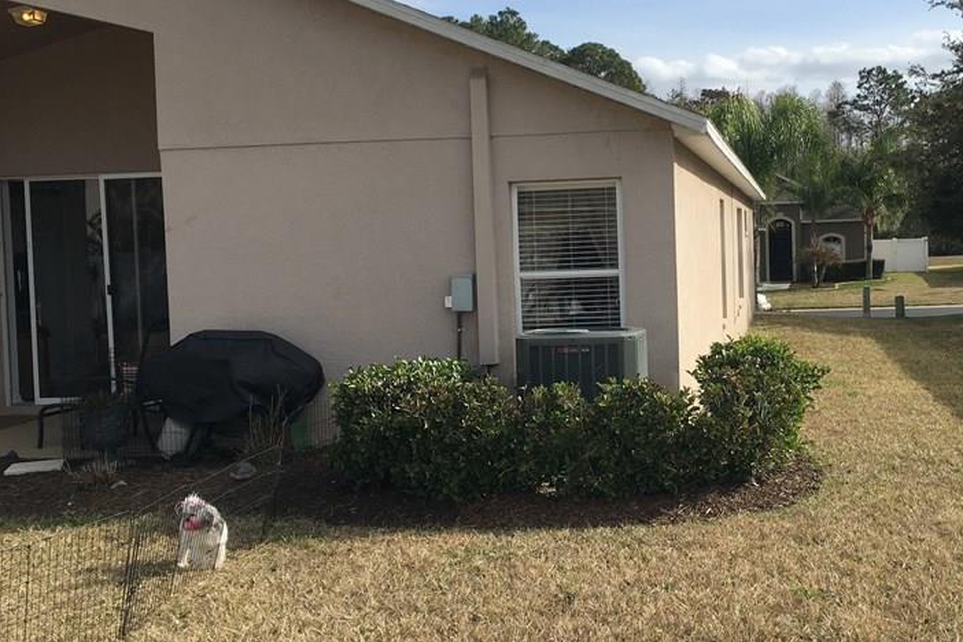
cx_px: 656
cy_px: 285
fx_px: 1177
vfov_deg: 30.5
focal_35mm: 44
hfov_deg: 43.8
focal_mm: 4.15
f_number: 2.2
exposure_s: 1/1570
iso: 25
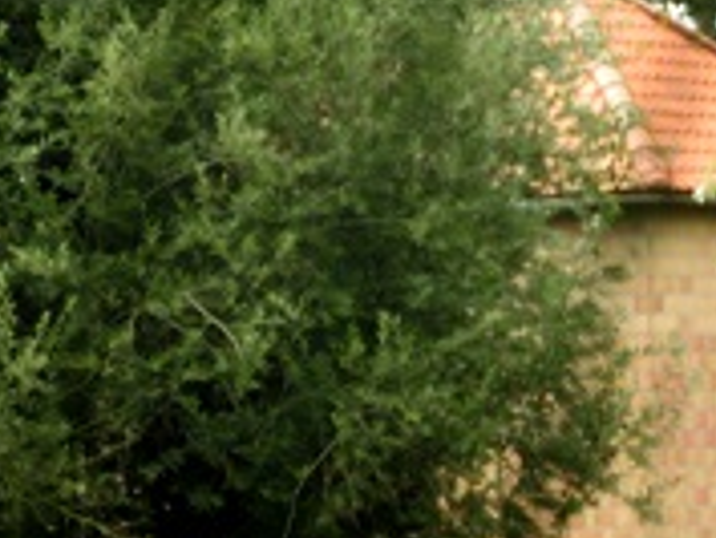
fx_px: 11363
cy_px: 303
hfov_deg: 3.6
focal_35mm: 549
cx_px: 631
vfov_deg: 2.7
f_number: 5.5
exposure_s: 1/125
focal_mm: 48.4
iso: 220
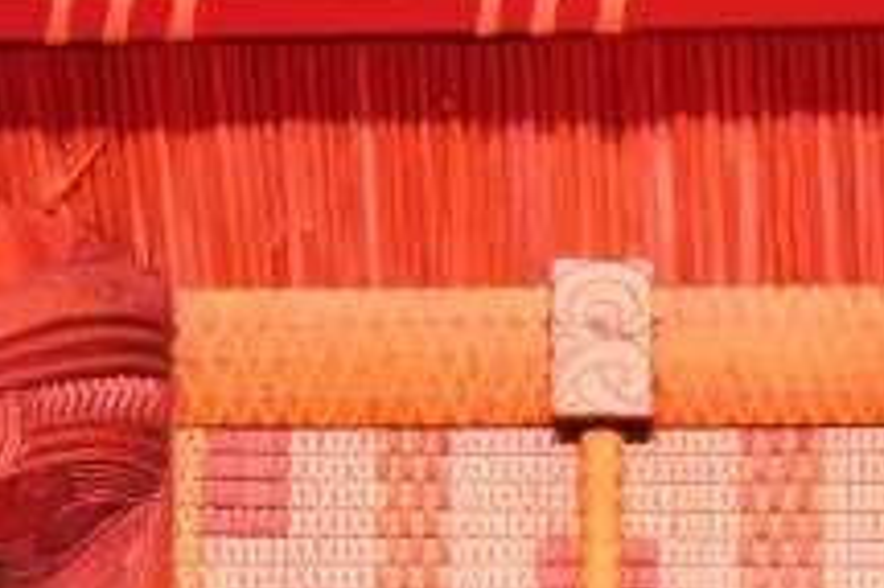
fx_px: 10354
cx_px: 728
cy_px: 1016
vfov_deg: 3.2
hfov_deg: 4.9
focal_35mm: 422
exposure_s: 1/60
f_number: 5.1
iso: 5000
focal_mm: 56
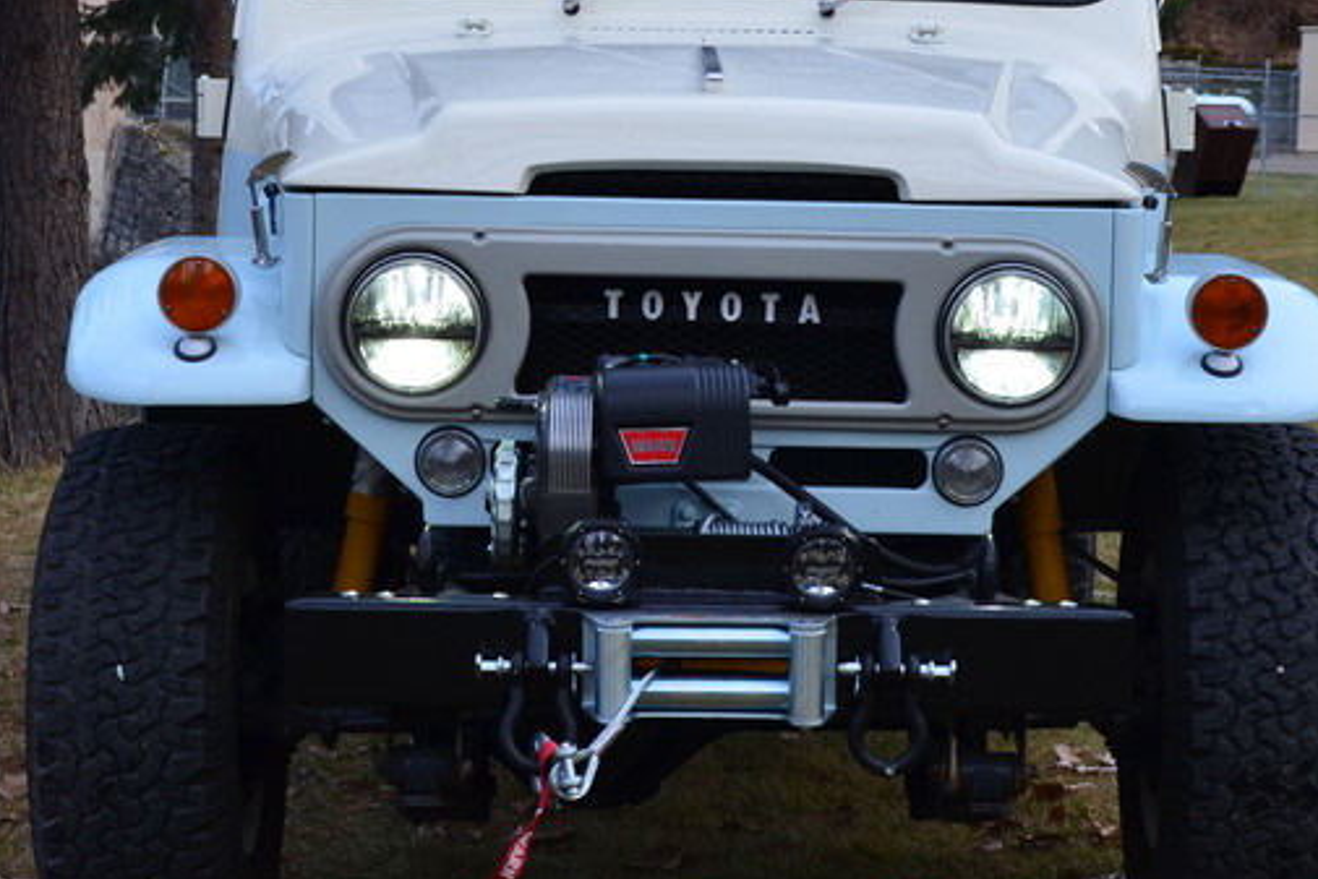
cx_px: 713
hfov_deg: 21.4
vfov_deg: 14.4
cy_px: 236
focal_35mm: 95
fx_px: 3479
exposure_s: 1/80
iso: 400
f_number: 8
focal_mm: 32
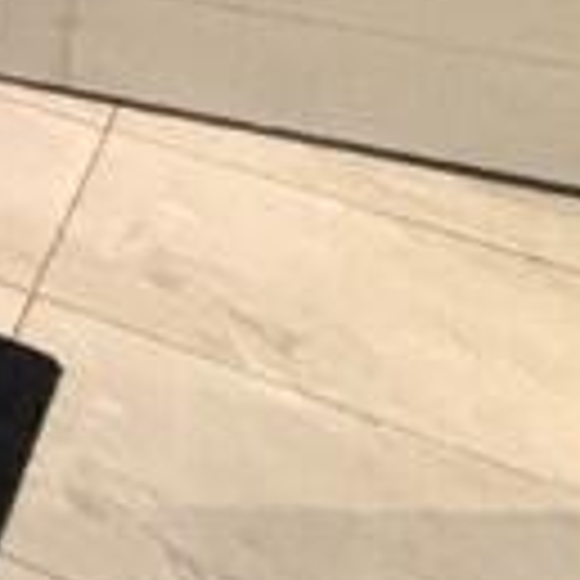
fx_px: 1858
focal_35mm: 98
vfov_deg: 14.2
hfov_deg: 9.1
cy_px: -647
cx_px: -1533
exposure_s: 1/50
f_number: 2.2
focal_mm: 2.22
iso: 500
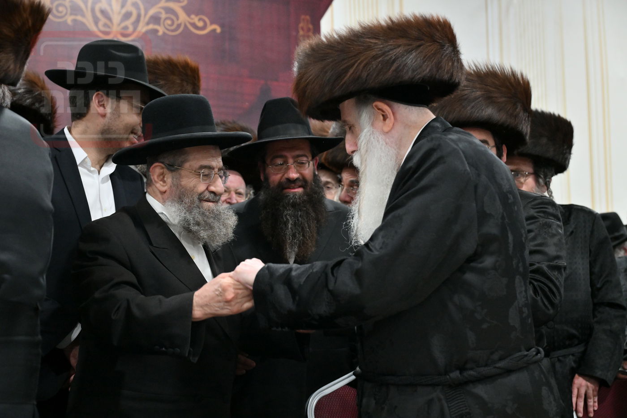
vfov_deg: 25.1
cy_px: 209
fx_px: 940
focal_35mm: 54
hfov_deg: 36.9
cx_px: 314
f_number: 4.5
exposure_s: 1/200
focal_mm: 54
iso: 3200
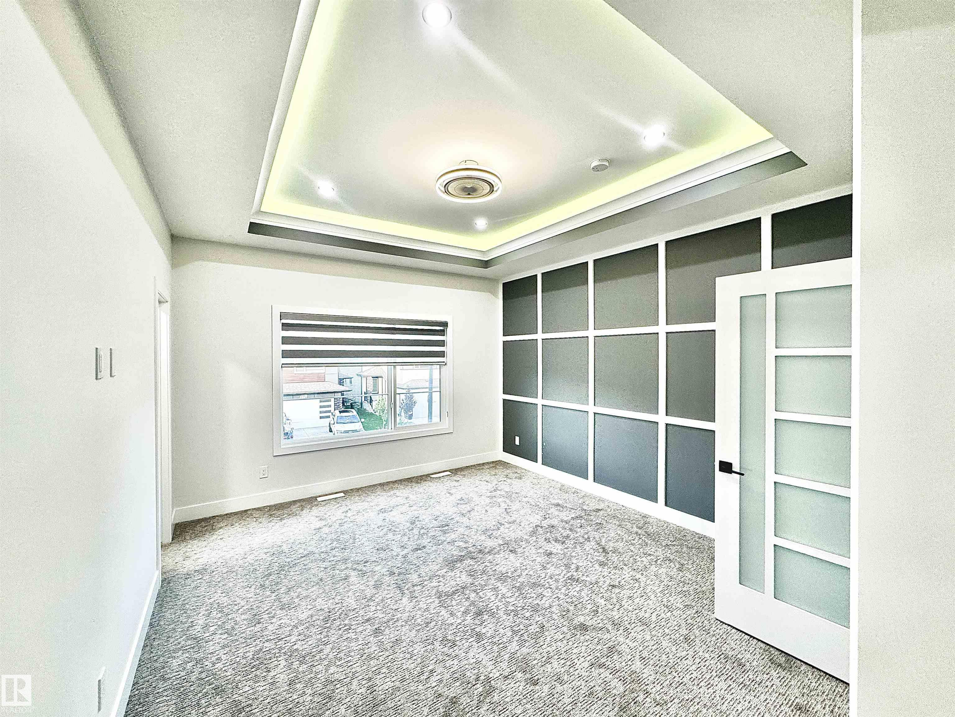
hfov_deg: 102.1
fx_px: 386
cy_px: 358
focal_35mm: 14
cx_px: 478
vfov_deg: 85.7
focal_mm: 2.22
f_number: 2.2
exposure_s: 1/120
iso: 200
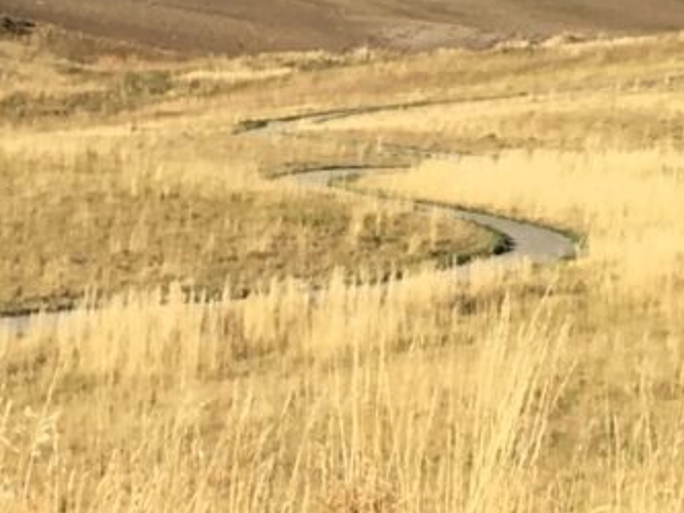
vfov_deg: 6.7
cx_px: 197
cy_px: 55
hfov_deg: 8.9
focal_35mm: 223
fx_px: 4408
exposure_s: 1/1304
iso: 25
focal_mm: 4.15
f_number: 2.2
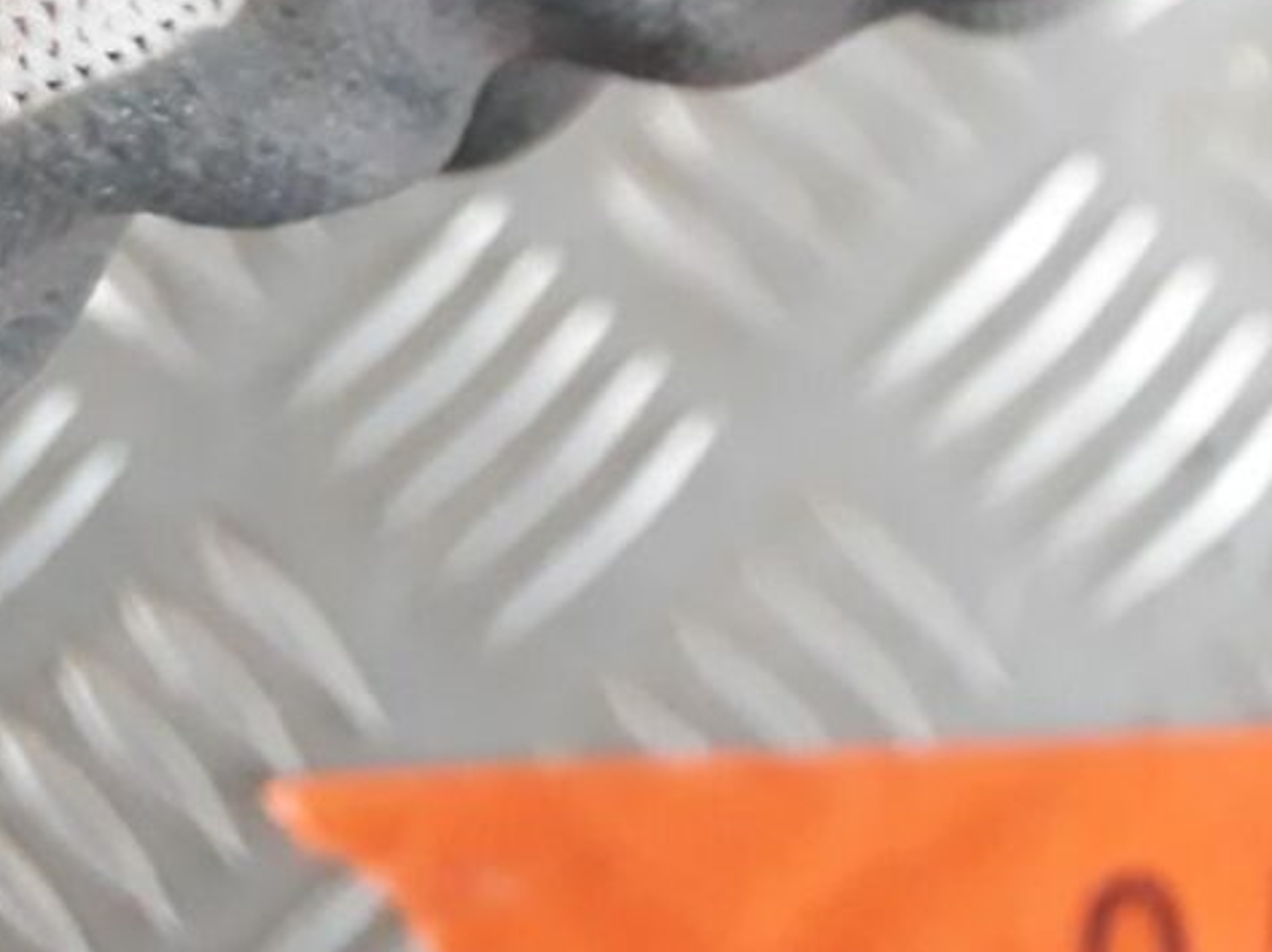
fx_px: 2937
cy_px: -304
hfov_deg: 21.2
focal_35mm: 80
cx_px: 1821
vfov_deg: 17.2
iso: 200
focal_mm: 3.6
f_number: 1.9
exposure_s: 1/20
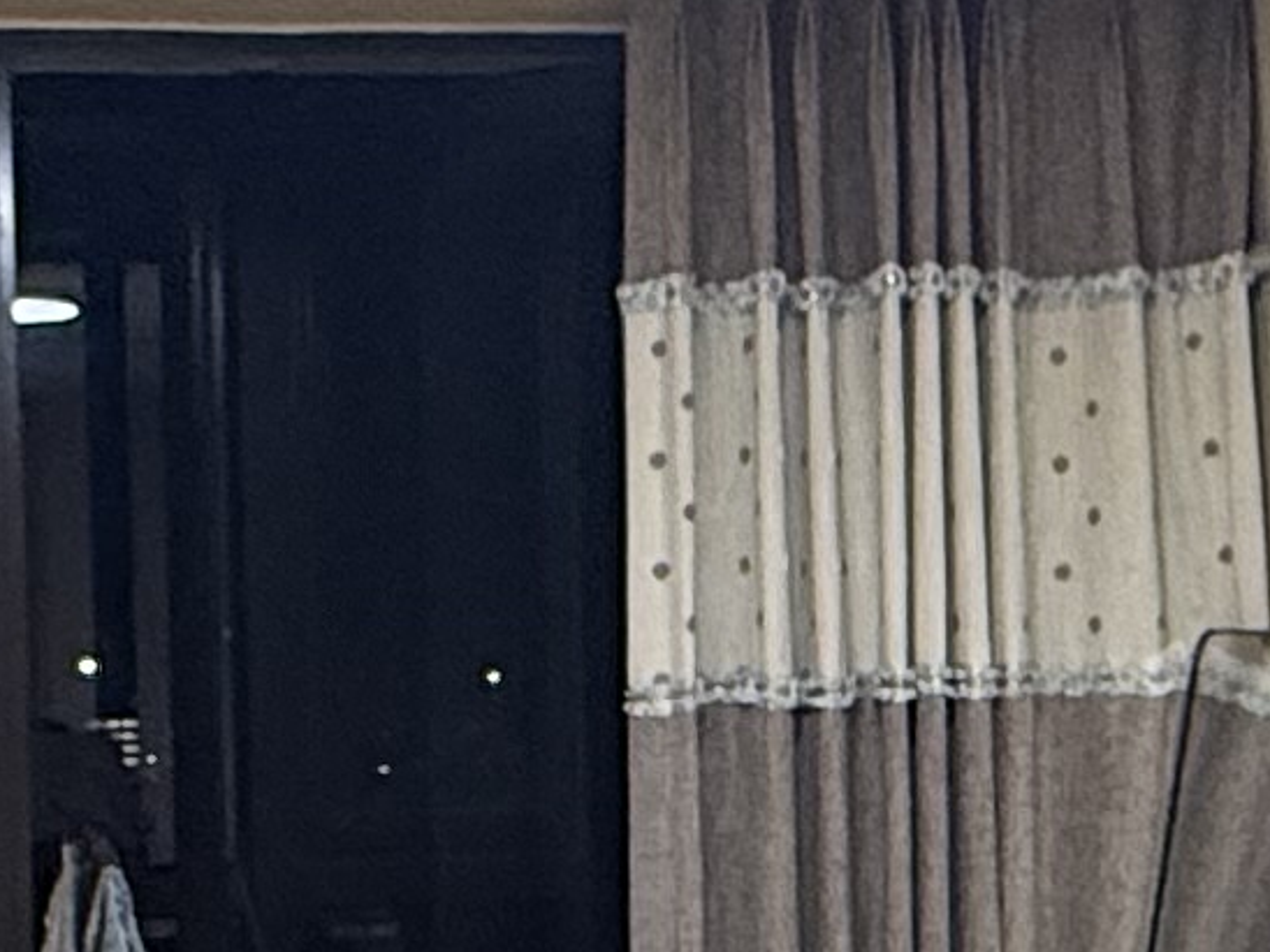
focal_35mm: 103
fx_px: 3779
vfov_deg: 14.3
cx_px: 545
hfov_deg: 19.1
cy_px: 755
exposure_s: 1/50
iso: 250
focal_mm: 2.22
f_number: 2.2
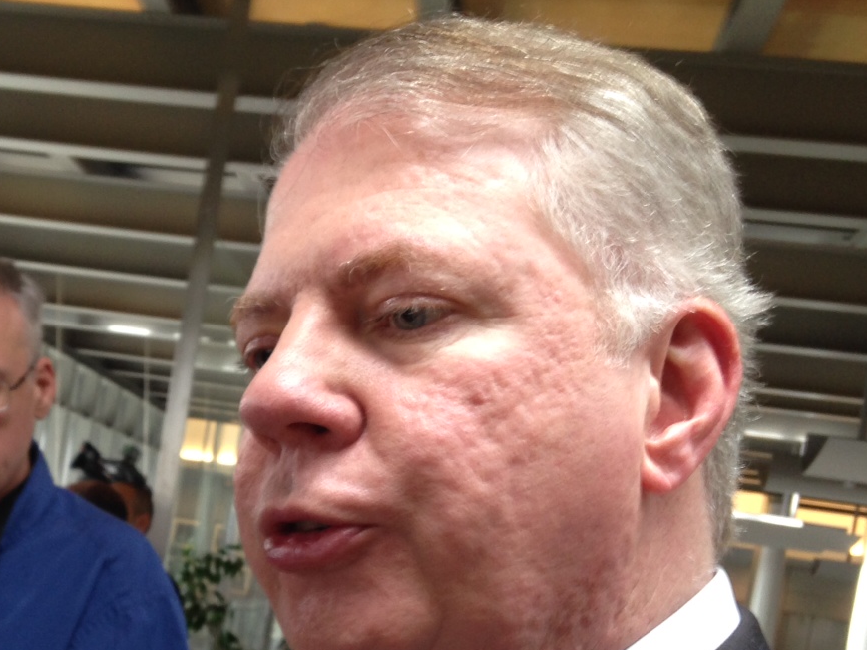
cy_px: 557
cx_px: 162
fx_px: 1552
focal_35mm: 62
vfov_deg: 23.2
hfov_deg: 30.4
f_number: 2.4
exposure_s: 1/20
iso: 80
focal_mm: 4.12
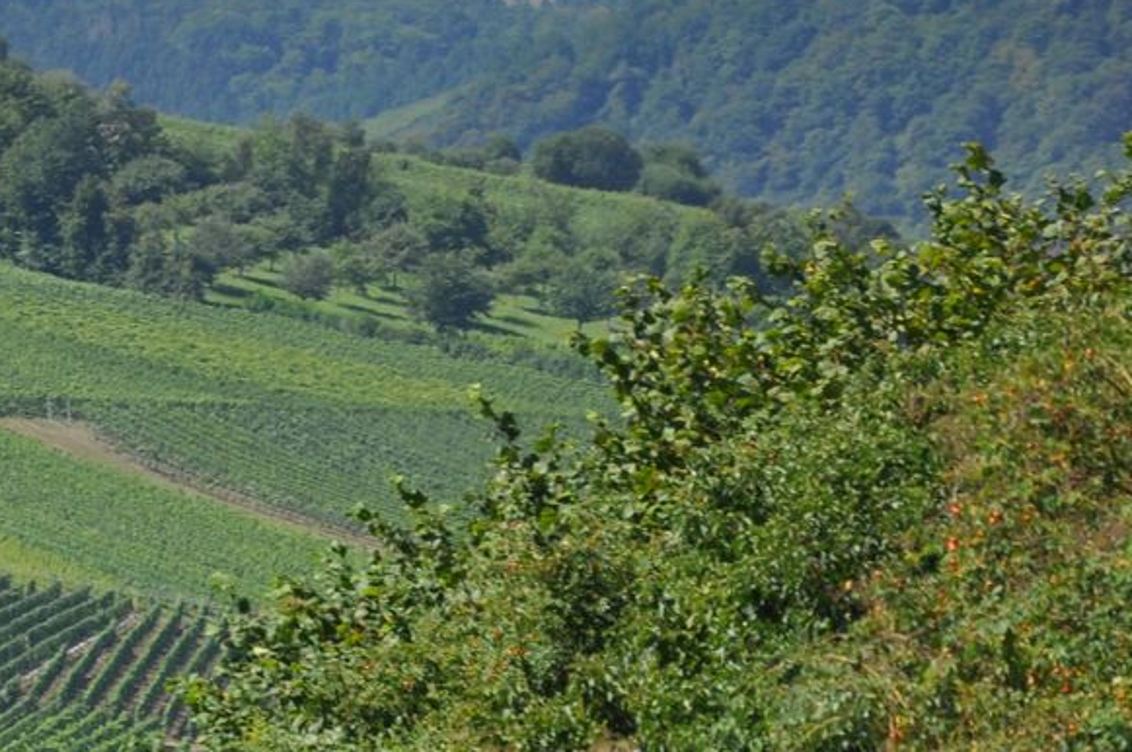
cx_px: -21
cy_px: 884
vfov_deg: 3.2
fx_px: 13612
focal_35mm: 433
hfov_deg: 4.8
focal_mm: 105
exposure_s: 1/640
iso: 200
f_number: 6.3
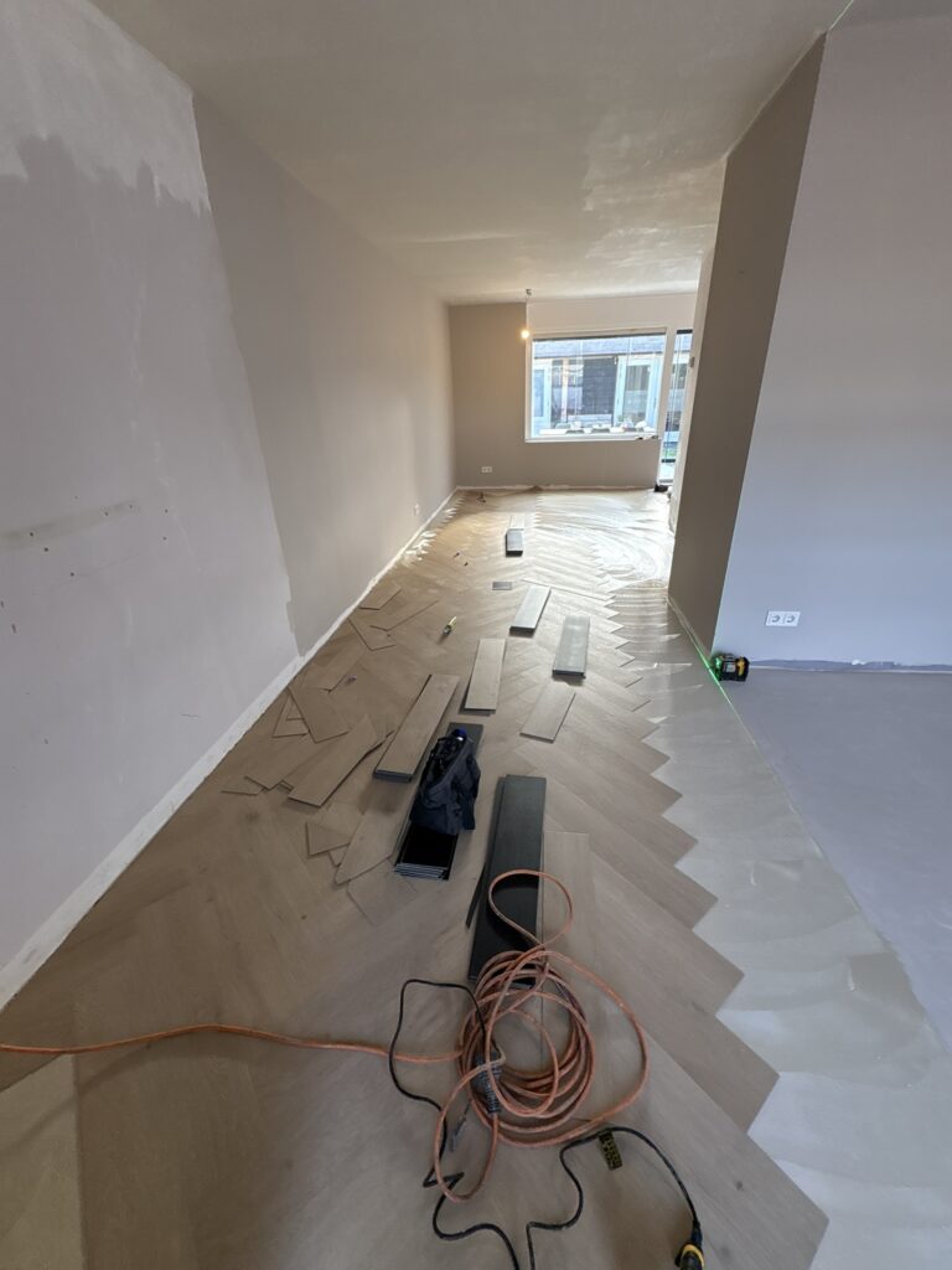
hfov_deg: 85.7
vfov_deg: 102.1
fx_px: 513
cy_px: 635
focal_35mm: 14
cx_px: 476
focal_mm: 2.22
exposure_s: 1/100
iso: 160
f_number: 2.2
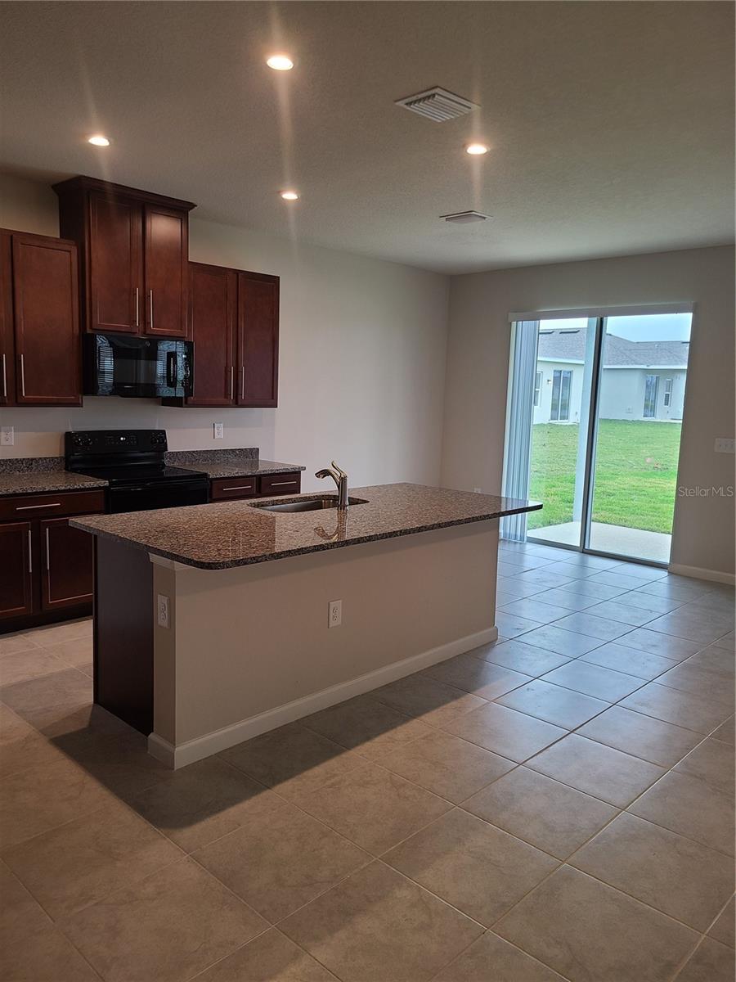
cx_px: 368
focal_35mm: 26
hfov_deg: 53.1
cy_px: 491
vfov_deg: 67.3
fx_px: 737
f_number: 1.8
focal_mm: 5.4
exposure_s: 1/59
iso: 80
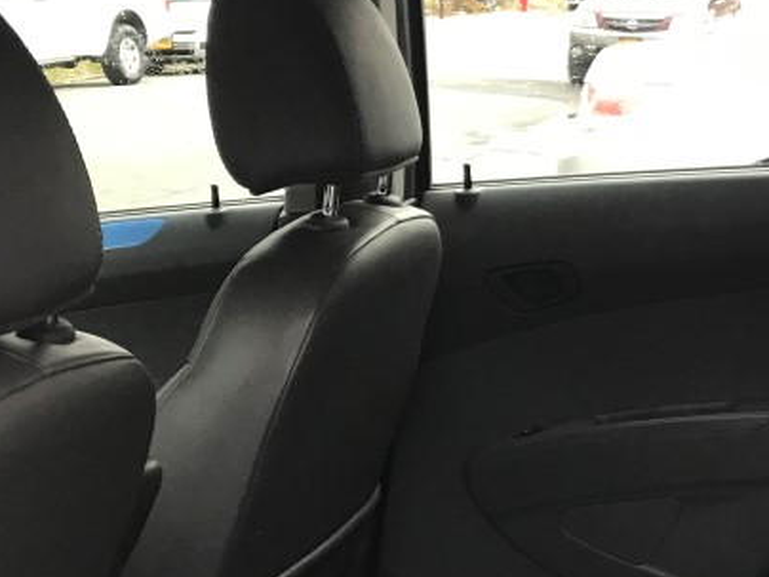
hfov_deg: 27.3
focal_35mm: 71
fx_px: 1577
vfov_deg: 20.4
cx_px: 497
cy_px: 476
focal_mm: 3.99
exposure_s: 1/30
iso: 40
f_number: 1.8
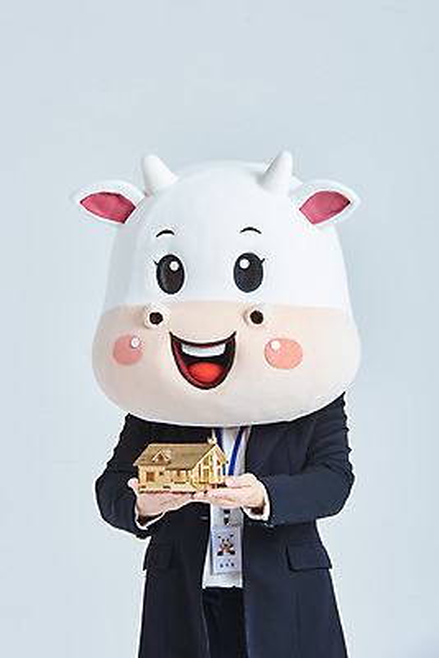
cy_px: 329
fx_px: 3015
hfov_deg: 8.3
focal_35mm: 165
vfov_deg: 12.4
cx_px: 220
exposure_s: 1/125
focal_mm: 165
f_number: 14
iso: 100
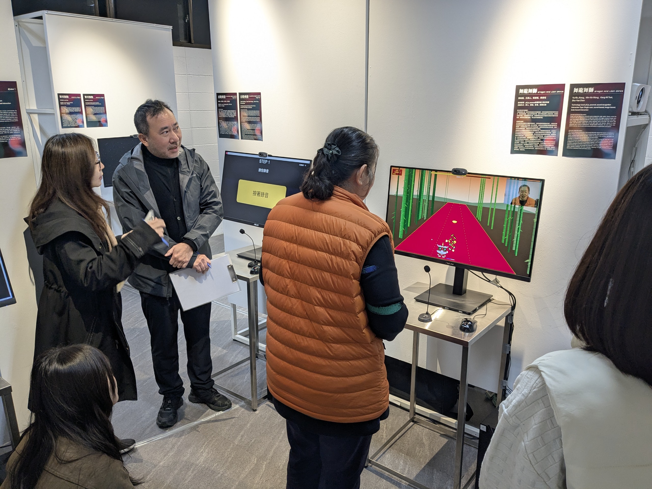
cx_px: 326
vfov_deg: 51.4
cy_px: 244
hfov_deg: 65.3
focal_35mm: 27
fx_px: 509
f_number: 1.73
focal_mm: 4.38
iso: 64
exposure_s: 1/60
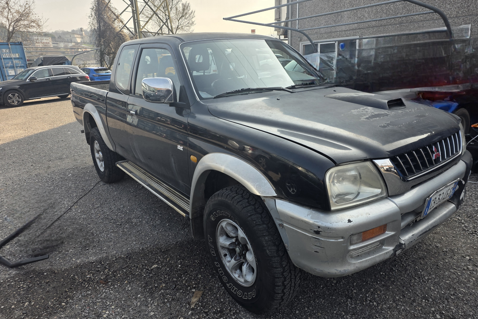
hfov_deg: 73.7
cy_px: 166
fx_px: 319
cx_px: 239
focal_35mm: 24
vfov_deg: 53.1
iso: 80
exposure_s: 1/3333
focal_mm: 6.25
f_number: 1.7
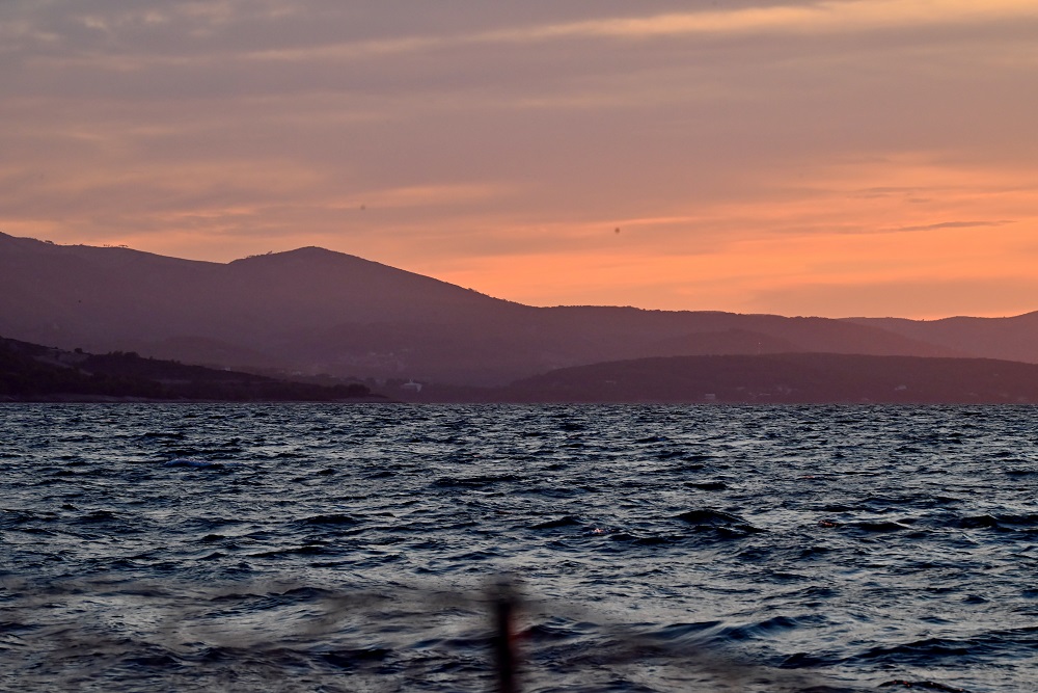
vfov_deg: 7.0
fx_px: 5623
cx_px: 519
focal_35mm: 195
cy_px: 346
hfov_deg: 10.5
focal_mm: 195
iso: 1400
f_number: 16
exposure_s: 1/200
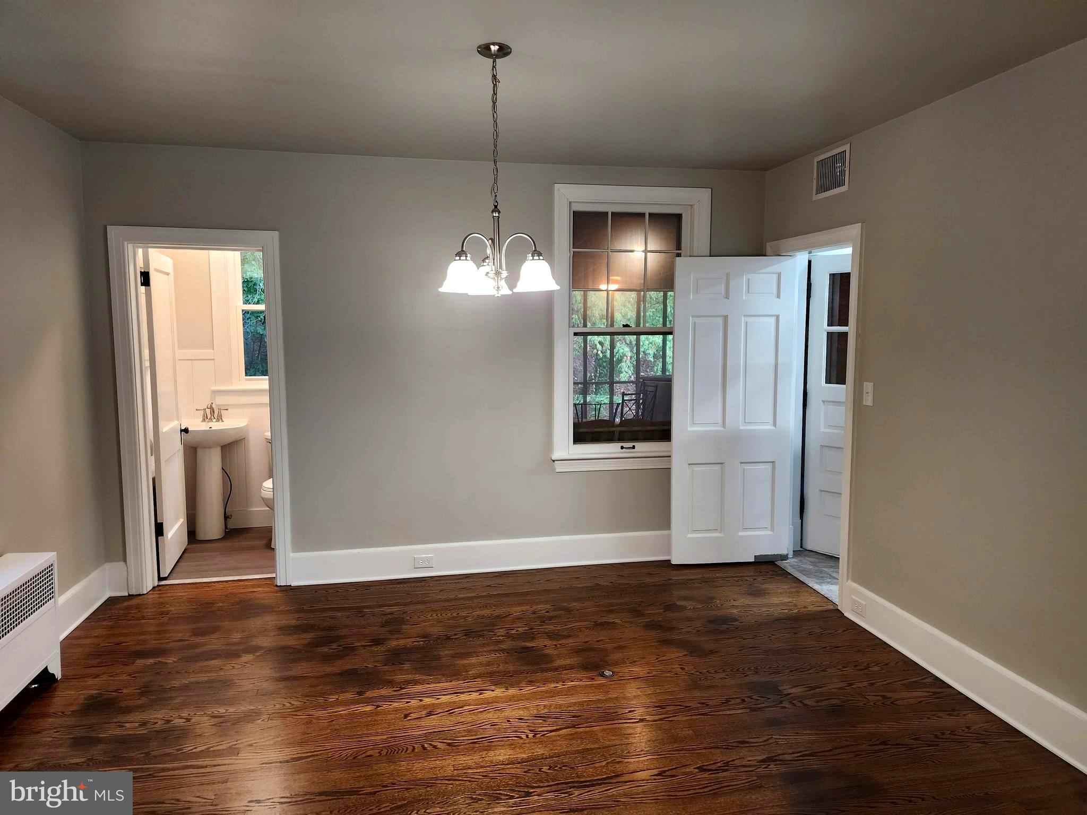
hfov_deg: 73.9
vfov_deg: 58.9
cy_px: 408
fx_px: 722
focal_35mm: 23
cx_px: 544
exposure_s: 1/120
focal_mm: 6.4
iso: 400
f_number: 1.8
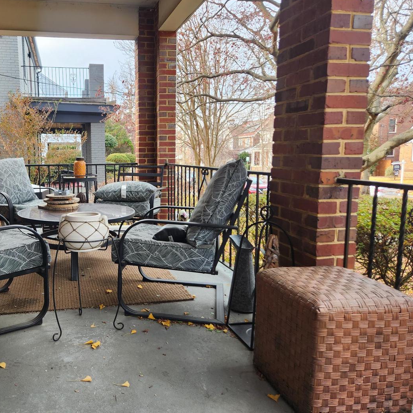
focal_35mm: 28
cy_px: 209
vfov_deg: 57.3
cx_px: 135
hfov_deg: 56.0
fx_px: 378
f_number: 1.8
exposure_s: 1/180
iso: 32
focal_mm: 5.4
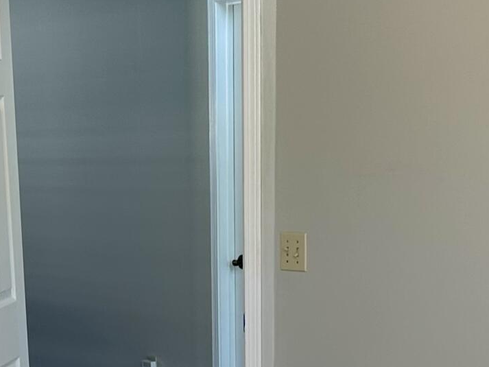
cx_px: 115
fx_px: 1427
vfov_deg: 13.9
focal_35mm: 101
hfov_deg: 19.3
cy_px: 523
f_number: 1.78
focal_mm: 6.86
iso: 100
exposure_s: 1/120
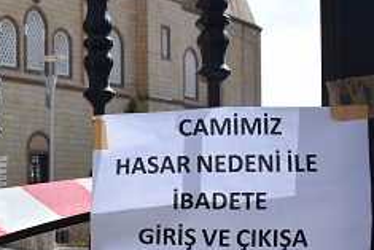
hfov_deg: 26.3
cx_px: -64
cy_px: 202
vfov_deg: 19.5
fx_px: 717
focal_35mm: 69
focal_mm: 18
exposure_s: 1/500
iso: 200
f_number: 8
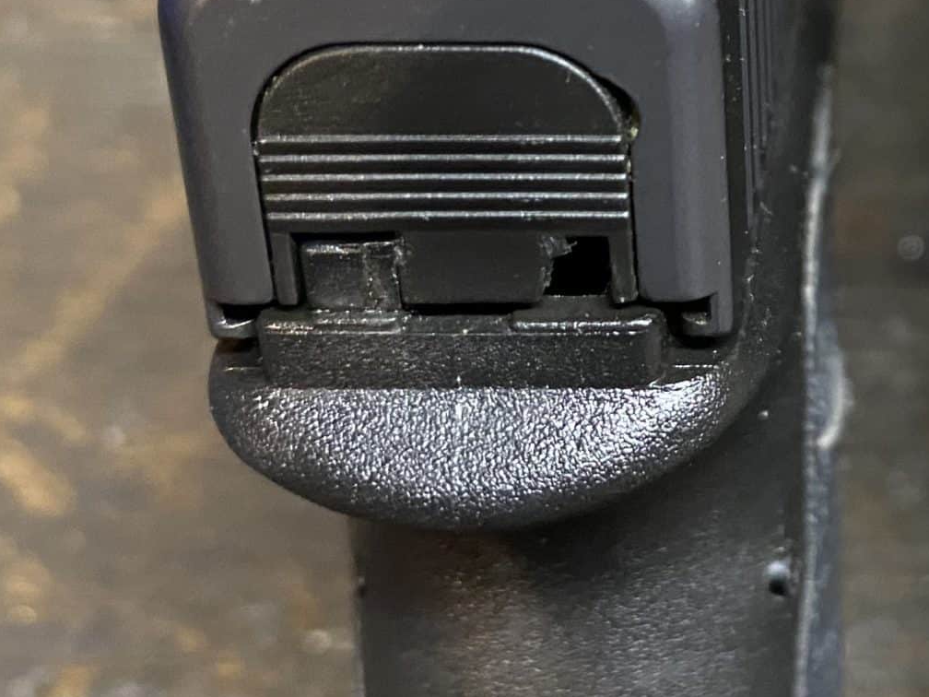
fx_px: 1771
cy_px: 67
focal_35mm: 66
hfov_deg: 27.3
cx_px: 985
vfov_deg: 21.7
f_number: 1.8
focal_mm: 4.25
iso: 500
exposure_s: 1/30
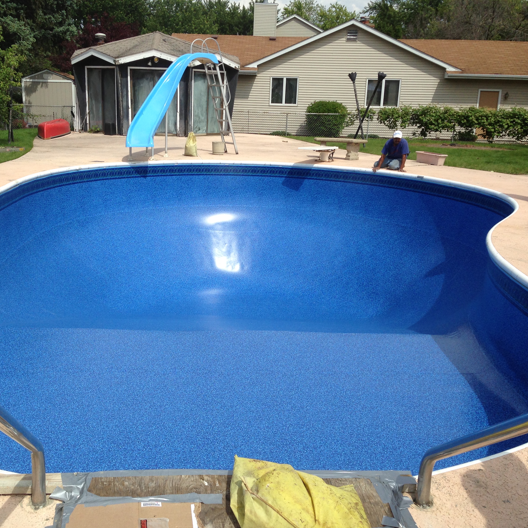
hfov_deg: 42.6
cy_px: 264
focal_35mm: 39
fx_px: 673
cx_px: 209
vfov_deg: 42.8
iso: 50
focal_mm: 4.13
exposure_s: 1/2088
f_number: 2.4
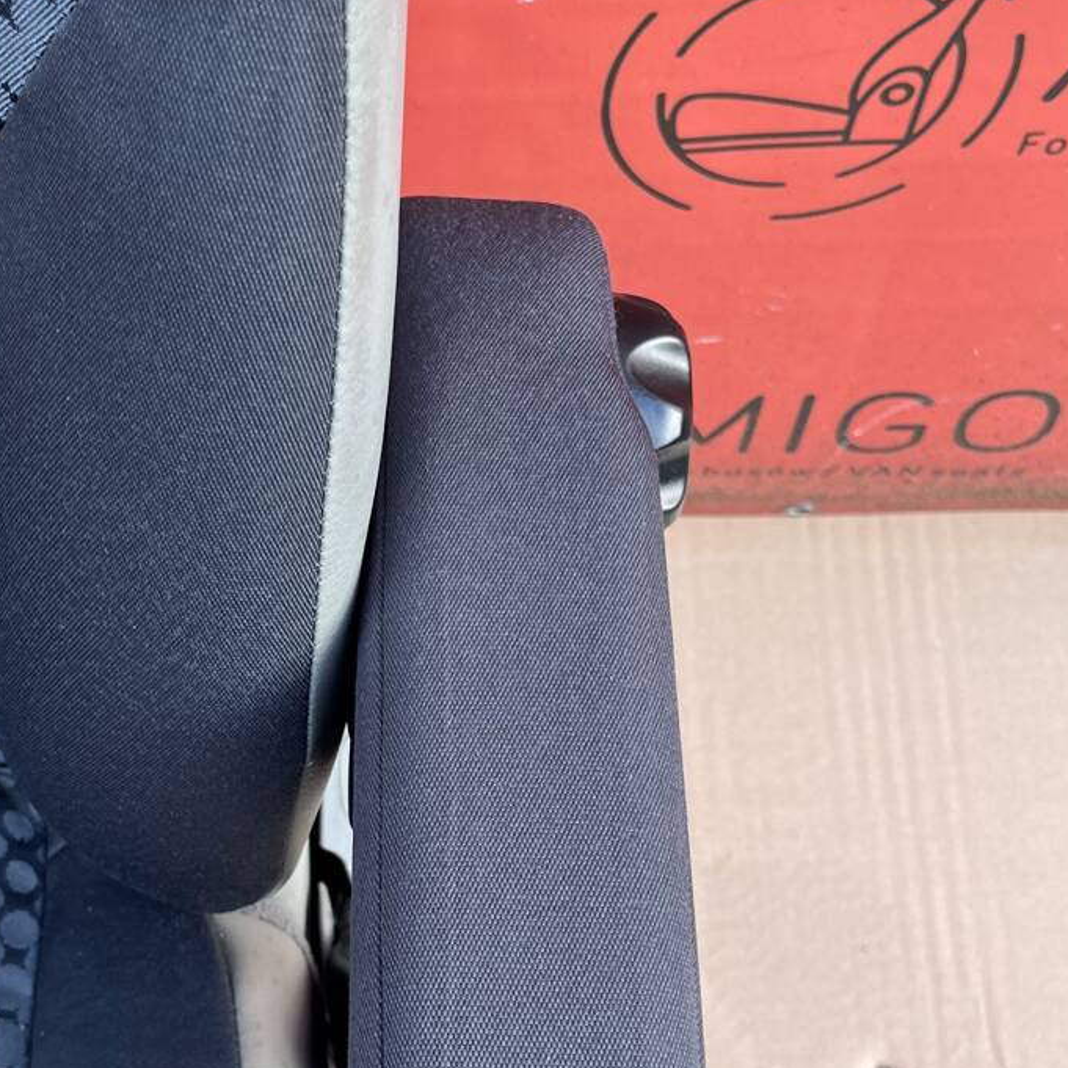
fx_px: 1885
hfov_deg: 31.5
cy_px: 662
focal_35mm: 54
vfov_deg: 31.5
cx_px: 420
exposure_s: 1/148
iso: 32
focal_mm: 5.1
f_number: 1.6
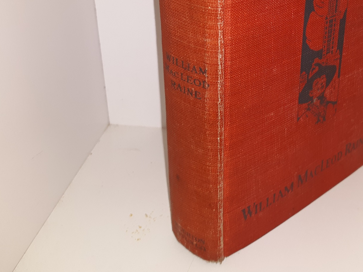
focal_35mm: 47
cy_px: 53
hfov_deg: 39.5
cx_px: 268
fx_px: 493
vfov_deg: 30.1
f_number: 1.7
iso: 40
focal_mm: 3.7
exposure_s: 1/120
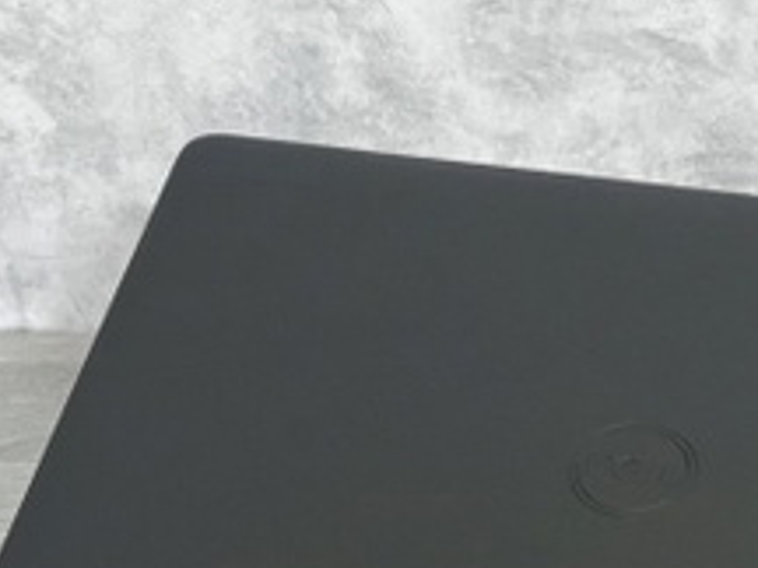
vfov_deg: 8.7
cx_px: 604
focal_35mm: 171
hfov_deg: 11.5
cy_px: 466
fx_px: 3744
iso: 800
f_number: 2.8
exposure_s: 1/52
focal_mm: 9
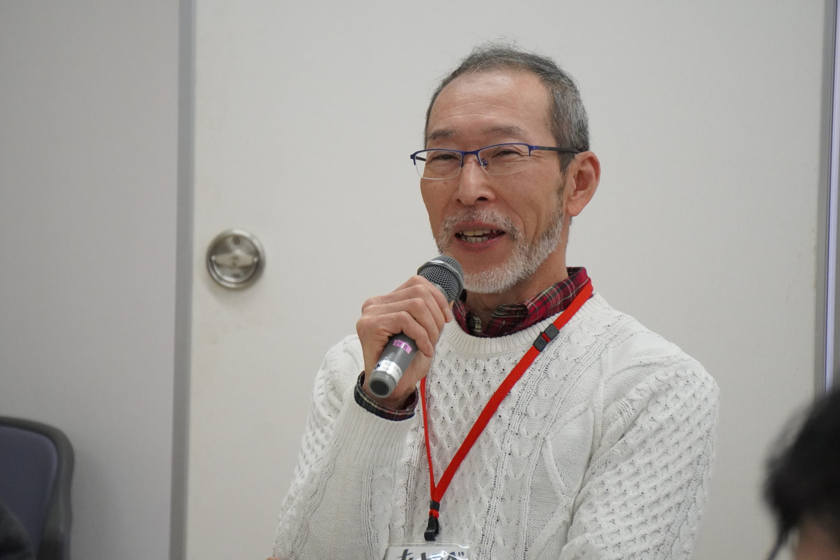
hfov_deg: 6.5
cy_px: 280
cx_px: 420
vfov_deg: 4.4
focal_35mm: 315
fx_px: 7350
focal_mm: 210
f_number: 6.3
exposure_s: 1/400
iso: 3200
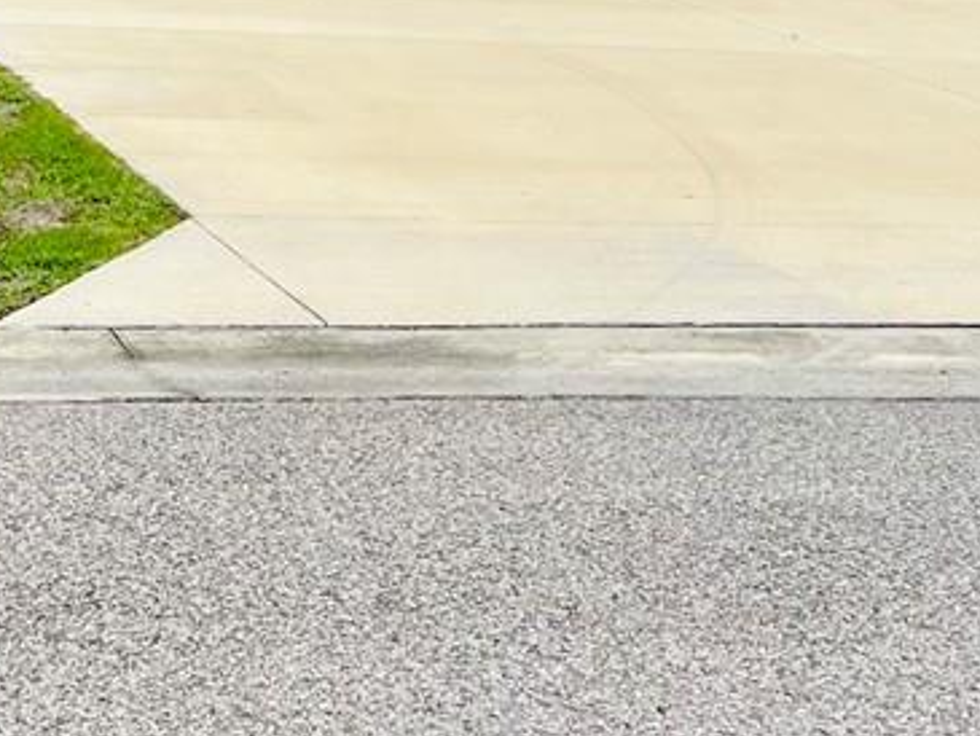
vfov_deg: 12.4
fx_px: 3228
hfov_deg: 16.8
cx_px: -81
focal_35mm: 114
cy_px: -338
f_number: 1.5
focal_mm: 5.7
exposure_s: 1/6993
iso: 50
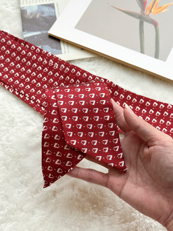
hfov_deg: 30.3
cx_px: 86
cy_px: 116
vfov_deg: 39.7
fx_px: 320
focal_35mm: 48
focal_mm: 6.86
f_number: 1.78
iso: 80
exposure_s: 1/121
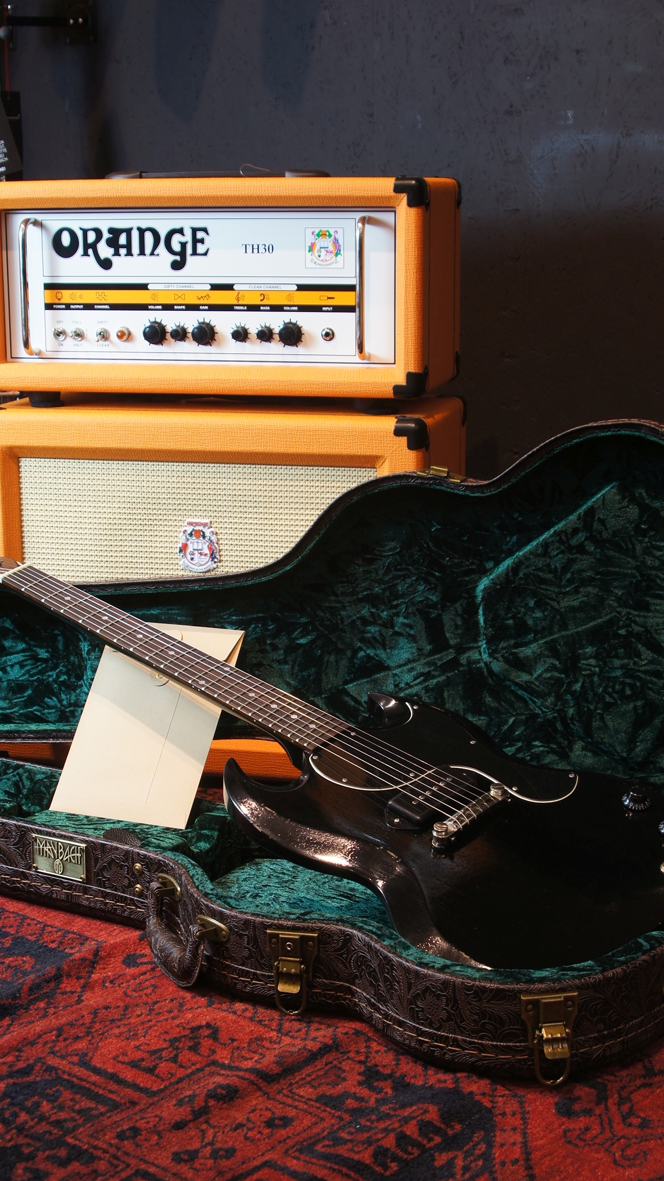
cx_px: 325
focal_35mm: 53
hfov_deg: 22.6
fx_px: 1660
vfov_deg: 39.1
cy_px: 640
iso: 100
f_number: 6.3
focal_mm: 30
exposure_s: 1/4
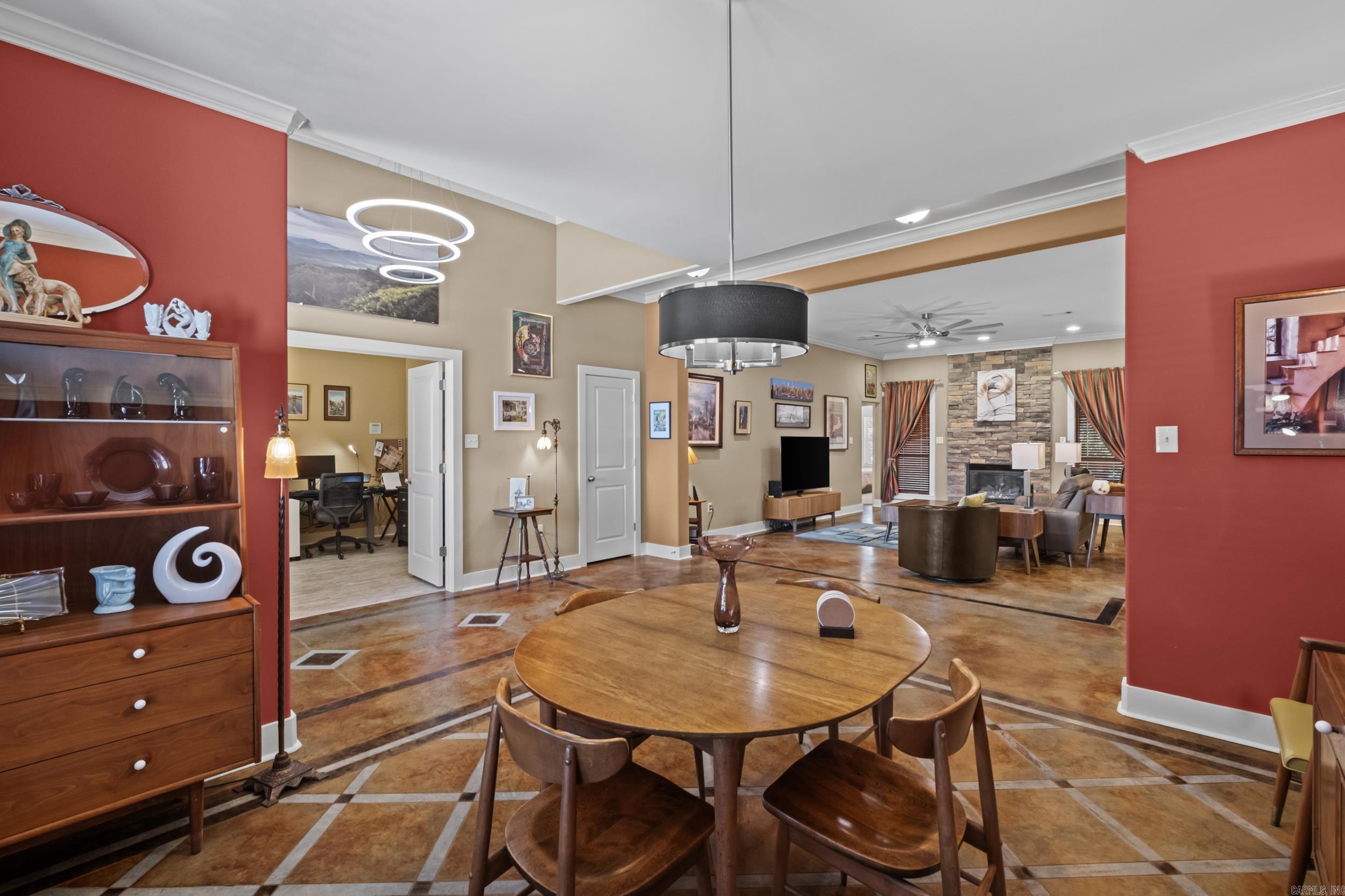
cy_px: 448
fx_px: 560
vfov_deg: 77.3
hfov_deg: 100.4
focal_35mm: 15
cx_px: 672
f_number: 8
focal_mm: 10
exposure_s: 1.5
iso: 800
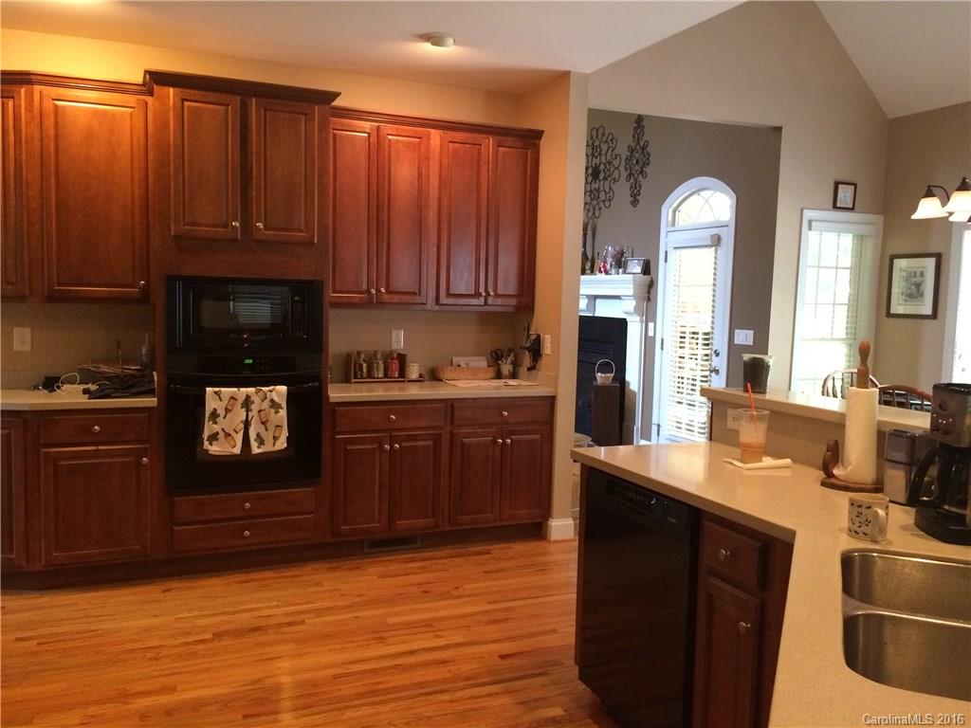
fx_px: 813
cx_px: 486
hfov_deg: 61.7
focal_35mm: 29
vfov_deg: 48.2
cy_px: 364
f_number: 2.2
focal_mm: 4.15
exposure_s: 1/24
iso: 320
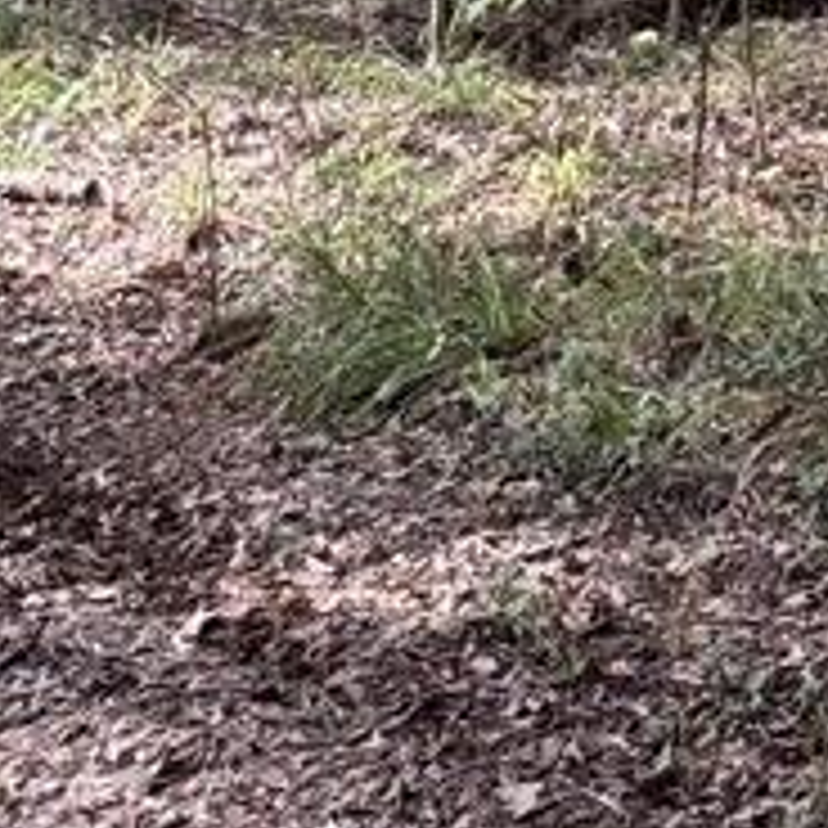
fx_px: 2327
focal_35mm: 86
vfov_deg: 17.5
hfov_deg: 19.1
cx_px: 990
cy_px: -518
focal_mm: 2.22
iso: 40
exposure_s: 1/99
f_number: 2.2
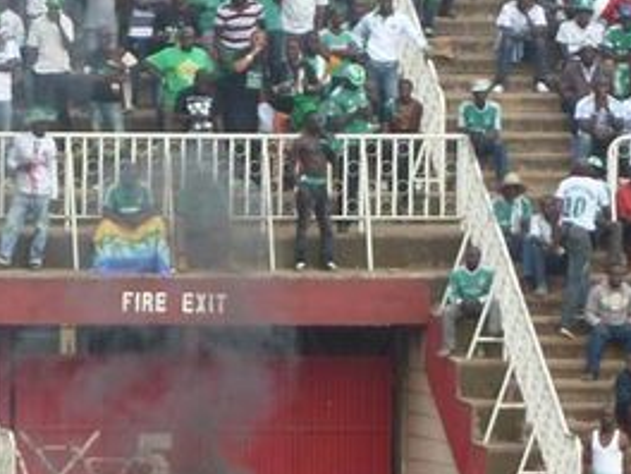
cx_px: 172
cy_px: 470
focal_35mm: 862
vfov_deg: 1.7
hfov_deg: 2.3
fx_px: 15713
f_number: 4.9
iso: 100
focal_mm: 49.2
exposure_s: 1/125
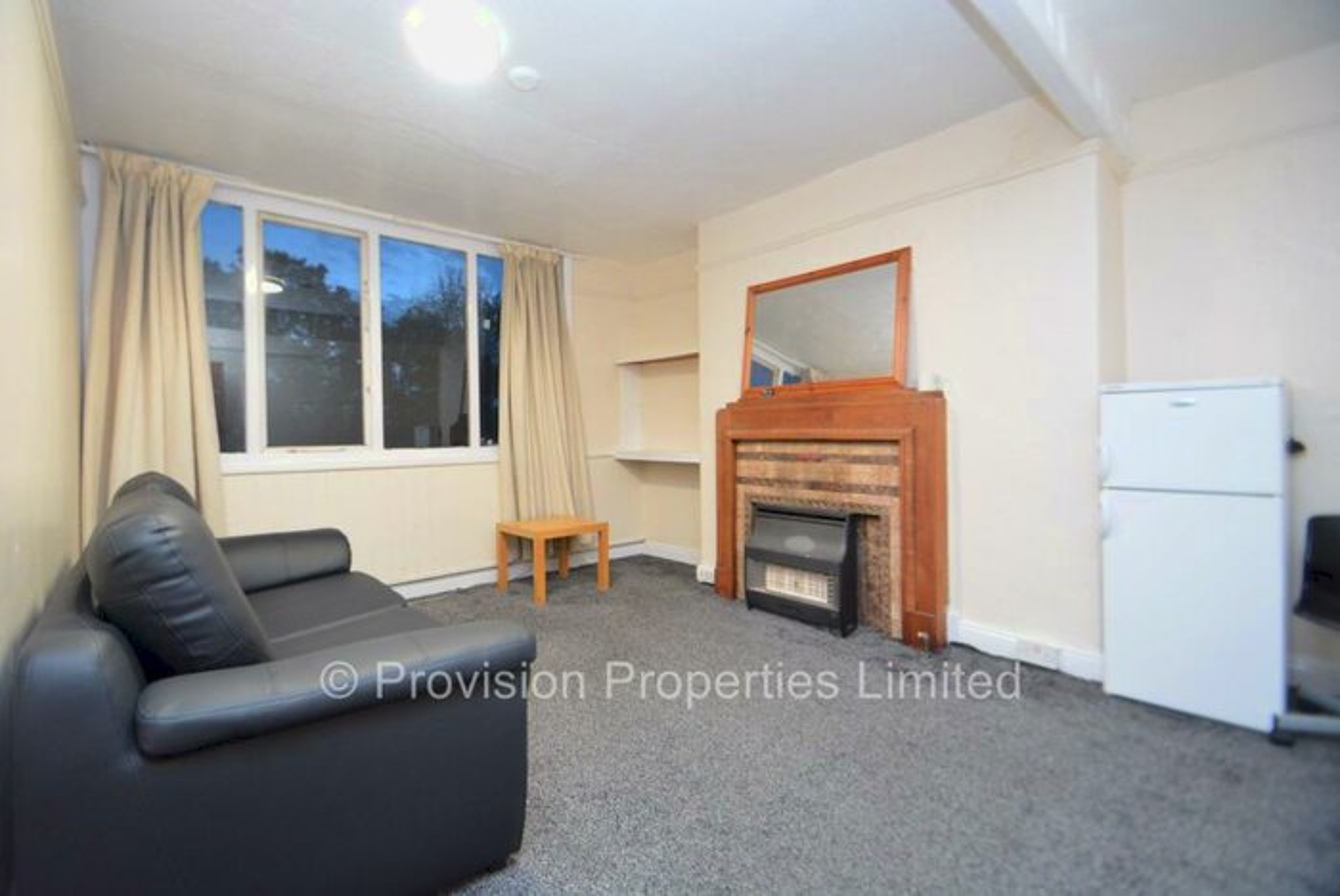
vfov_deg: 77.4
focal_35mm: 15
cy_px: 448
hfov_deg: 100.3
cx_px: 670
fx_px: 559
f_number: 3.5
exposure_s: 1/30
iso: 1800
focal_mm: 10
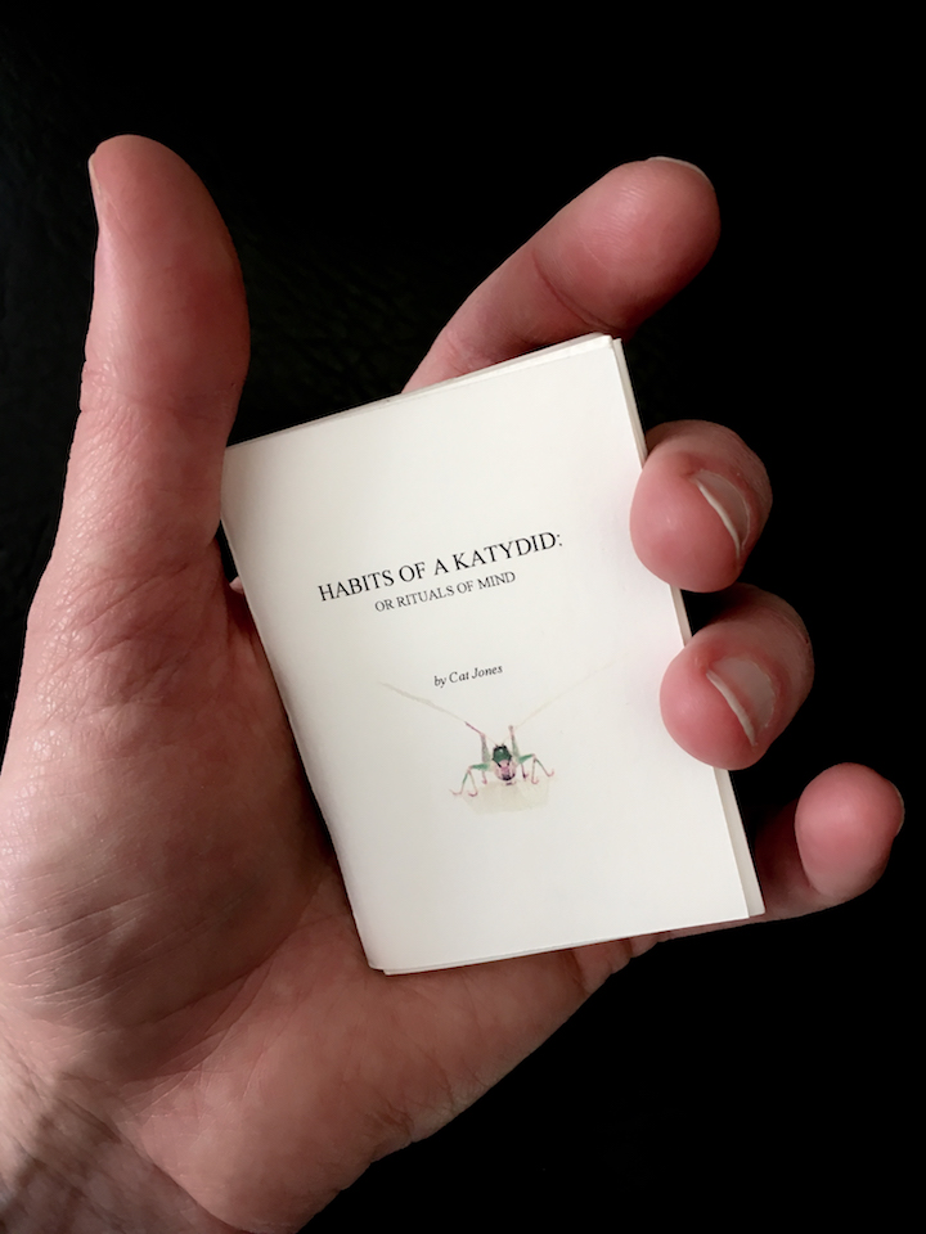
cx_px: 463
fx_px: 1034
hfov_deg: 48.2
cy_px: 617
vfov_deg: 61.7
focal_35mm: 29
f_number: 2.2
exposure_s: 1/35
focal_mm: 4.15
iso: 80
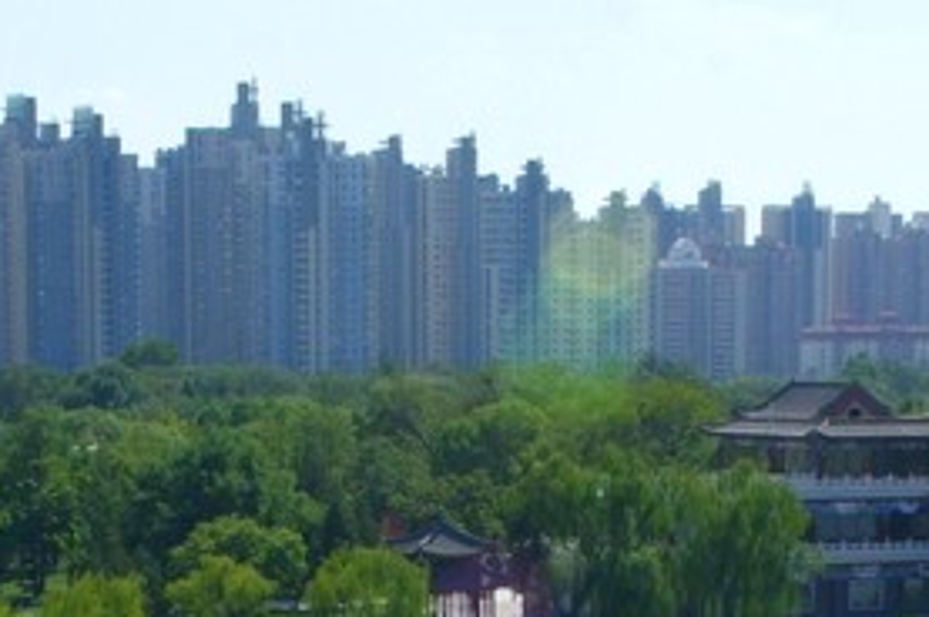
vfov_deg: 11.3
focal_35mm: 117
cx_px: 366
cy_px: 853
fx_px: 3016
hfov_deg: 17.5
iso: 400
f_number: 11
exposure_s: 1/320
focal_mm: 18
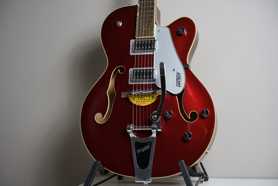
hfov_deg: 36.2
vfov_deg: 24.6
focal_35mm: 55
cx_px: 139
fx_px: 425
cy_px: 93
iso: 800
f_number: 5
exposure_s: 1/80
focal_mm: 55
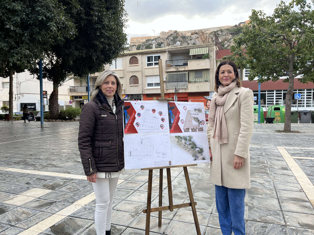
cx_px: 157
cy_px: 118
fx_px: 236
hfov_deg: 67.3
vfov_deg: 53.1
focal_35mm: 26
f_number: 1.6
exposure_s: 1/566
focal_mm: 5.1
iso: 50
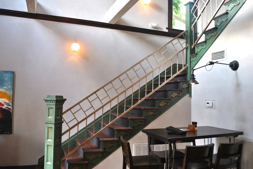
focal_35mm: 29
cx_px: 118
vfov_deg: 45.1
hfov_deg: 63.5
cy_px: 79
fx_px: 204
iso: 320
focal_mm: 18
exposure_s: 1/30
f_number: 3.5
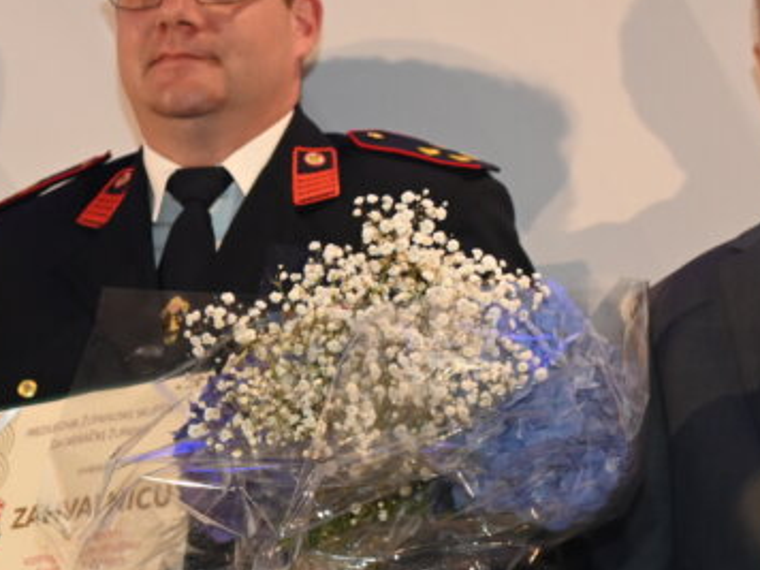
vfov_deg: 8.9
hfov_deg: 11.9
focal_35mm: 166
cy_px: 462
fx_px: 3645
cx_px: 241
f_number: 6
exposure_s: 1/60
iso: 1100
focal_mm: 60
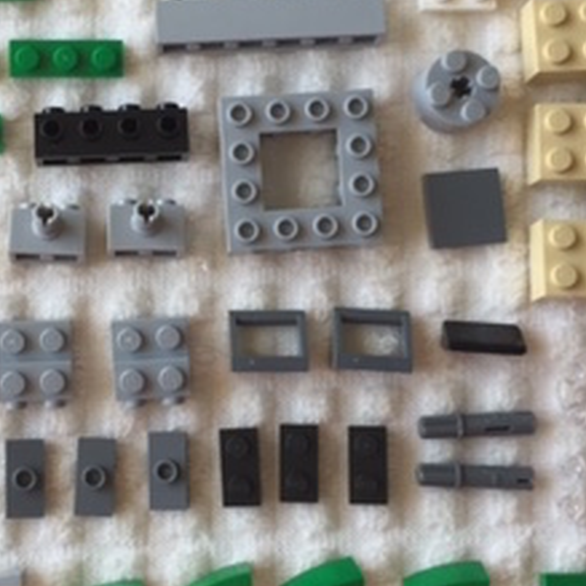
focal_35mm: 75
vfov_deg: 23.0
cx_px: 147
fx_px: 1436
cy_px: 225
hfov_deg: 22.8
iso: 50
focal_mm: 4.15
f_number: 2.2
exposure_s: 1/120
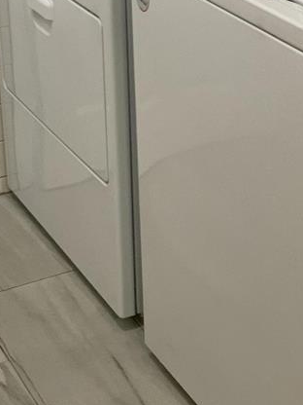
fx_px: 1120
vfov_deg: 20.2
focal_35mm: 96
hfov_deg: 15.4
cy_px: 65
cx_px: 133
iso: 200
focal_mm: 6
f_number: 2.4
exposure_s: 1/60
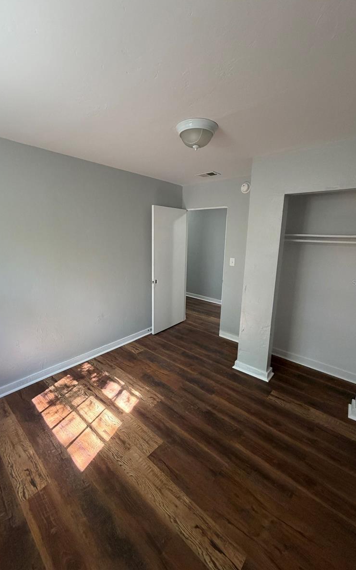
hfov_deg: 74.8
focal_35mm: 15
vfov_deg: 101.5
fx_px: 233
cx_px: 170
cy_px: 282
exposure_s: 1/92
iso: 320
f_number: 2.2
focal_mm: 2.22
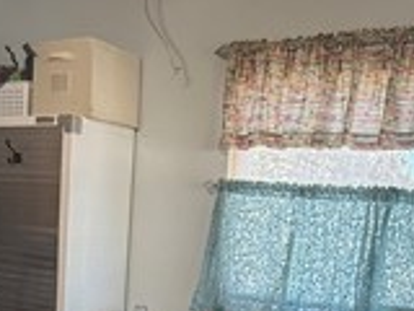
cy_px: 308
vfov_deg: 24.9
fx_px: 670
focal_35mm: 56
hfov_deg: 33.7
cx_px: 106
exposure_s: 1/120
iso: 250
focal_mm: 2.22
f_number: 2.2
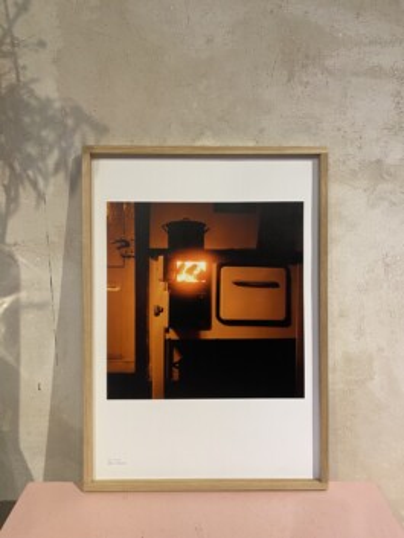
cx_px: 202
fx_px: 404
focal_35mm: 26
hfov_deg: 53.1
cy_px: 269
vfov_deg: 67.3
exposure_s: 1/50
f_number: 1.8
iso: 80
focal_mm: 4.25
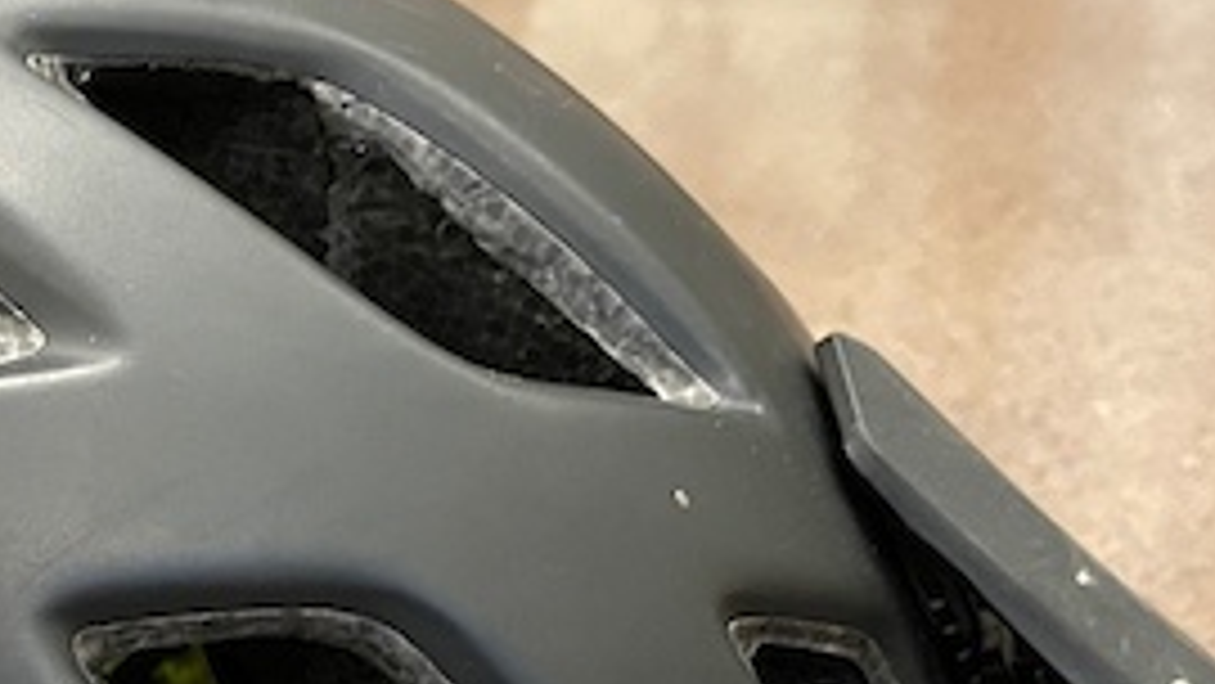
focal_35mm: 84
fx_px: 2707
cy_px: 855
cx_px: 18
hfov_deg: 24.2
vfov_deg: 13.9
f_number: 1.6
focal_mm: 4.2
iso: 640
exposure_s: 1/30
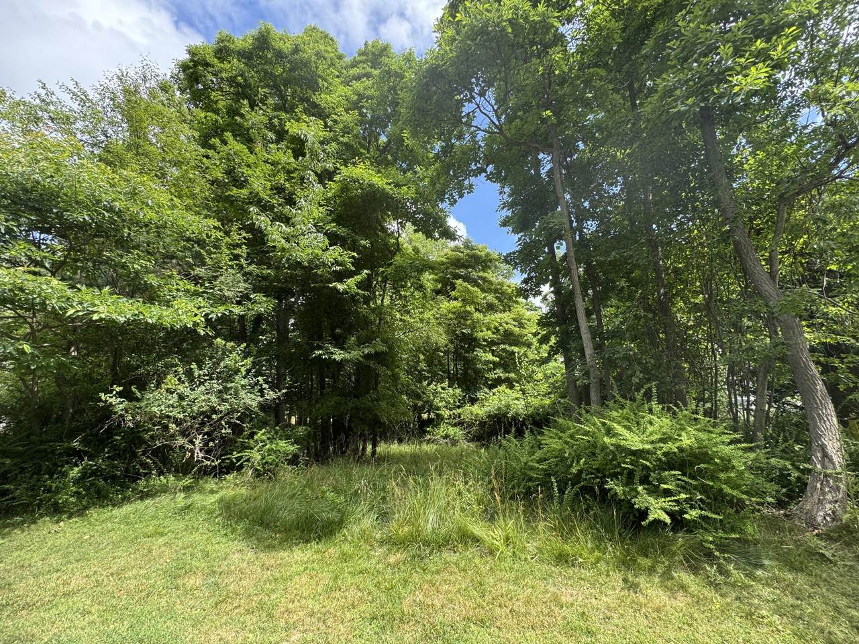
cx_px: 430
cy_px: 322
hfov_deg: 102.1
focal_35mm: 14
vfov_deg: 85.7
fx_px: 347
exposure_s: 1/225
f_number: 2.2
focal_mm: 2.22
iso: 40
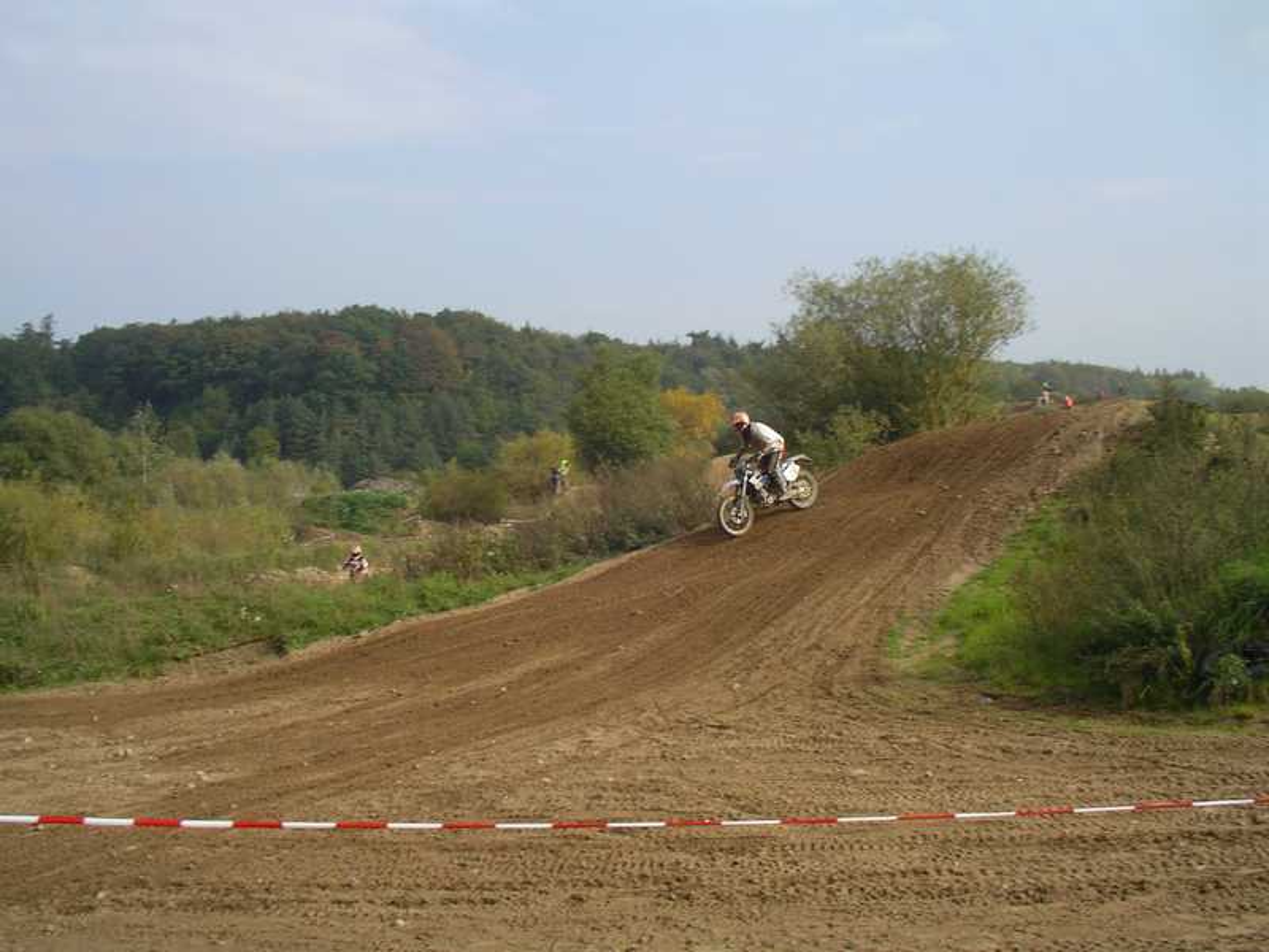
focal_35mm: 37
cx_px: 634
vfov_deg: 38.7
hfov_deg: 50.1
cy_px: 476
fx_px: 1356
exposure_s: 1/125
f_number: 6.9
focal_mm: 5.7
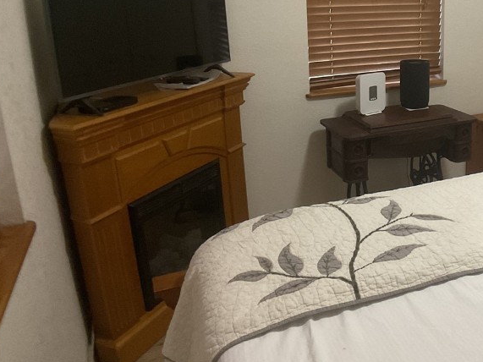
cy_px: 113
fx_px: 725
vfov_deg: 27.8
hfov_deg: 35.5
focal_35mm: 52
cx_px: 396
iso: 250
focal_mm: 3
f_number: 1.8
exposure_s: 1/40
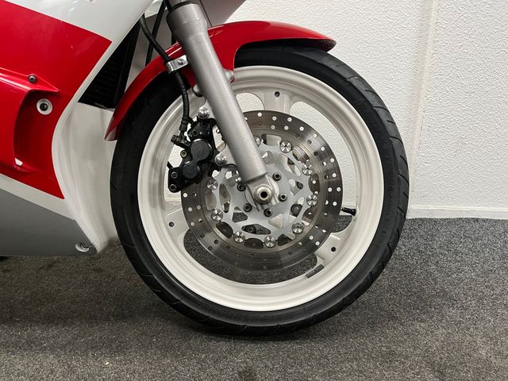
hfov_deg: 67.3
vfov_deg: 53.1
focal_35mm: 26
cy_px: 190
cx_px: 254
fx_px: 382
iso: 125
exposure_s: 1/50
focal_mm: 5.1
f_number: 1.6
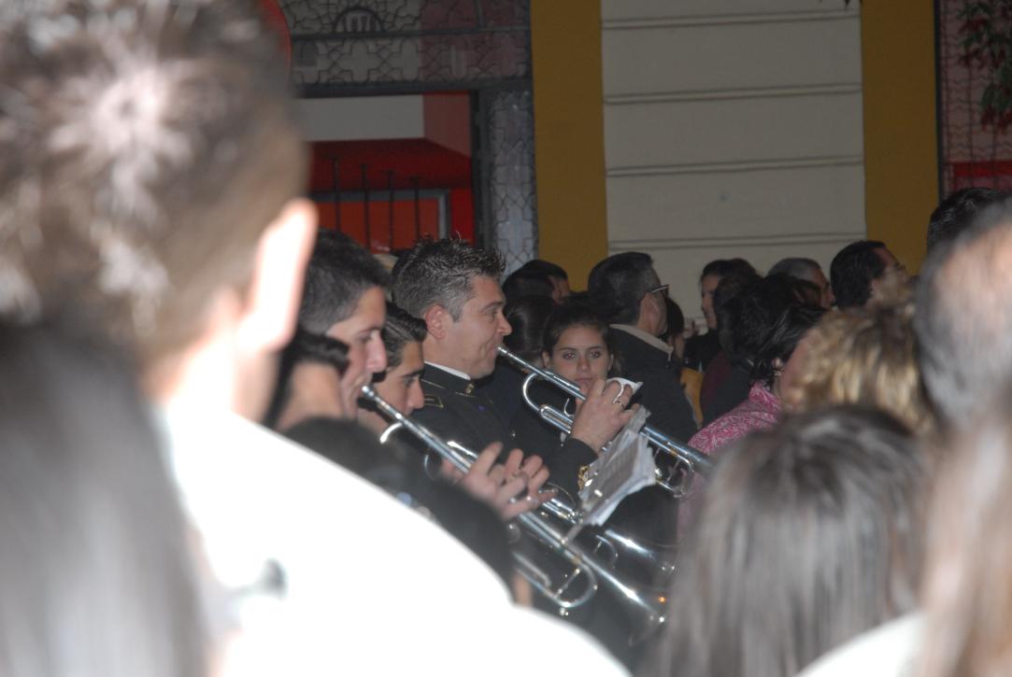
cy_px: 338
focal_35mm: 105
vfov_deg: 13.1
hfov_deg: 19.4
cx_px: 506
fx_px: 2955
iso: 560
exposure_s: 1/60
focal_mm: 70
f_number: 4.5
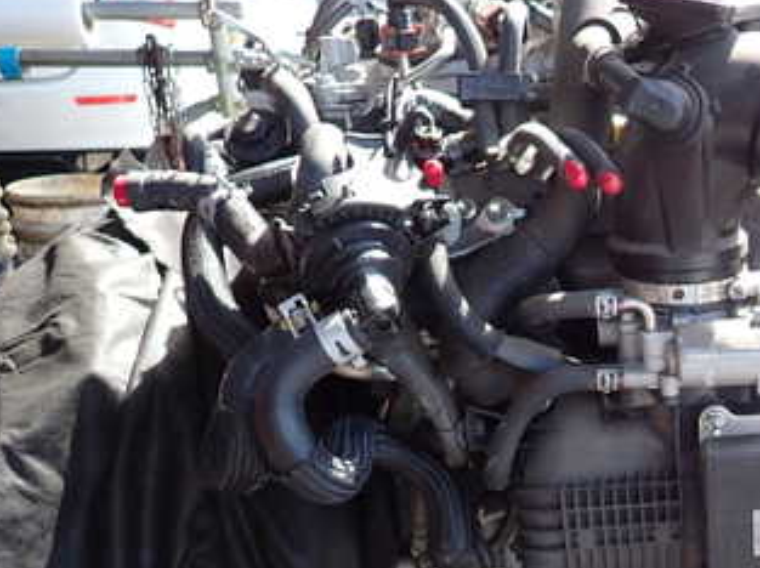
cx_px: 711
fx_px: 1053
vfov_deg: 29.9
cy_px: 396
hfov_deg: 36.7
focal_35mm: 48
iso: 100
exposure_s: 1/200
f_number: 2
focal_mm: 4.5
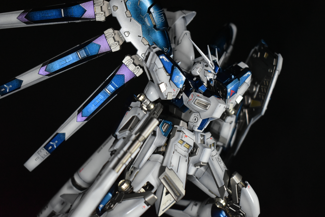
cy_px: 108
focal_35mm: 54
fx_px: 487
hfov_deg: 36.9
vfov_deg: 25.1
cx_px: 162
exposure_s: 1/20
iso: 3200
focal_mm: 36
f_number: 4.8
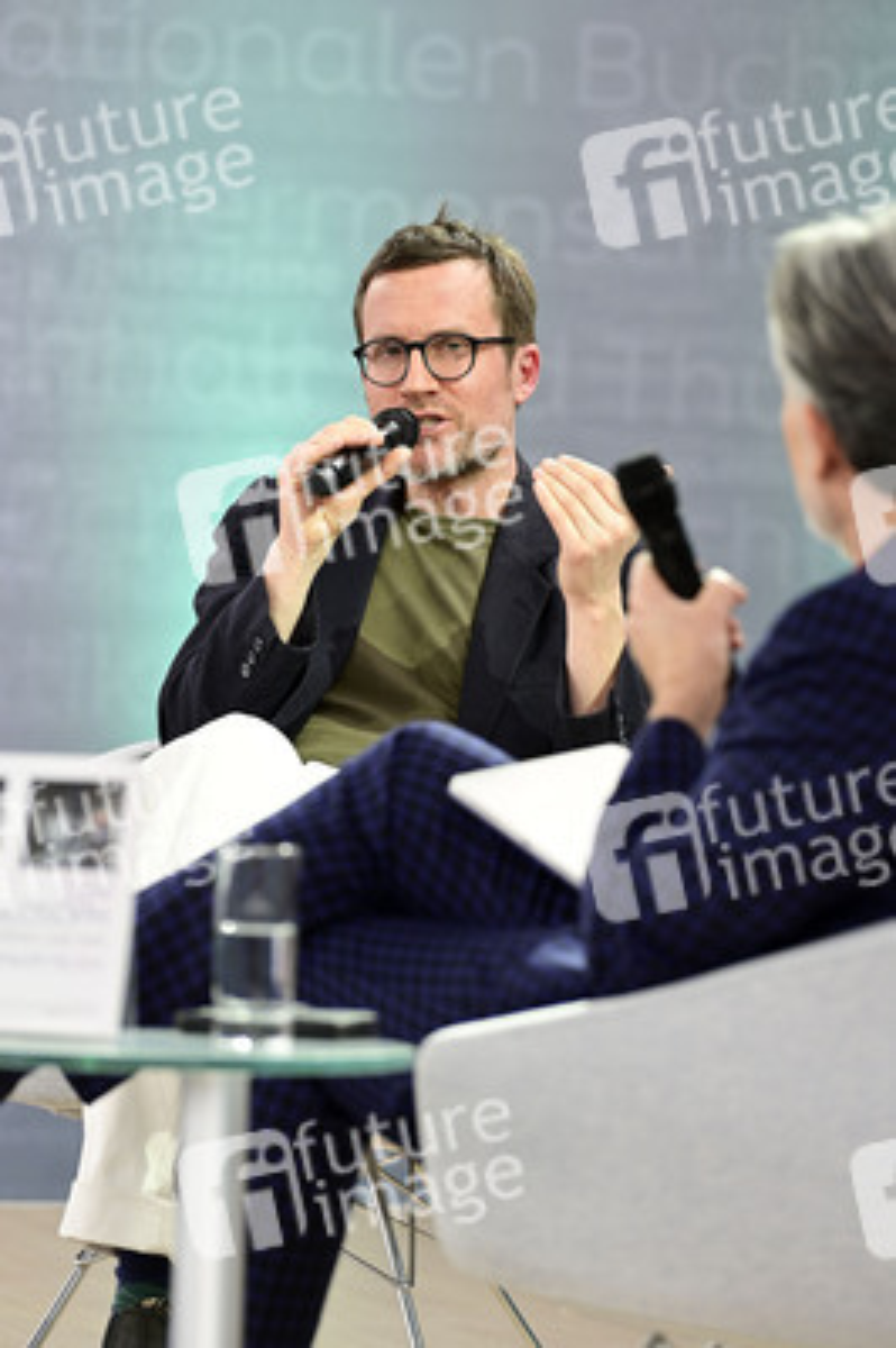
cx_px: 448
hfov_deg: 6.9
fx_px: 7479
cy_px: 674
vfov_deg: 10.3
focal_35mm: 200
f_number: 4
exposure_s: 1/250
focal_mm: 200
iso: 640
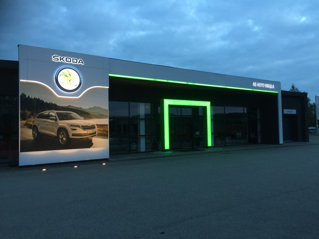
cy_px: 120
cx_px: 160
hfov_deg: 61.7
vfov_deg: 48.2
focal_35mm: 29
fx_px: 267
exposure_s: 1/17
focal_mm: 4.15
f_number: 2.2
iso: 80
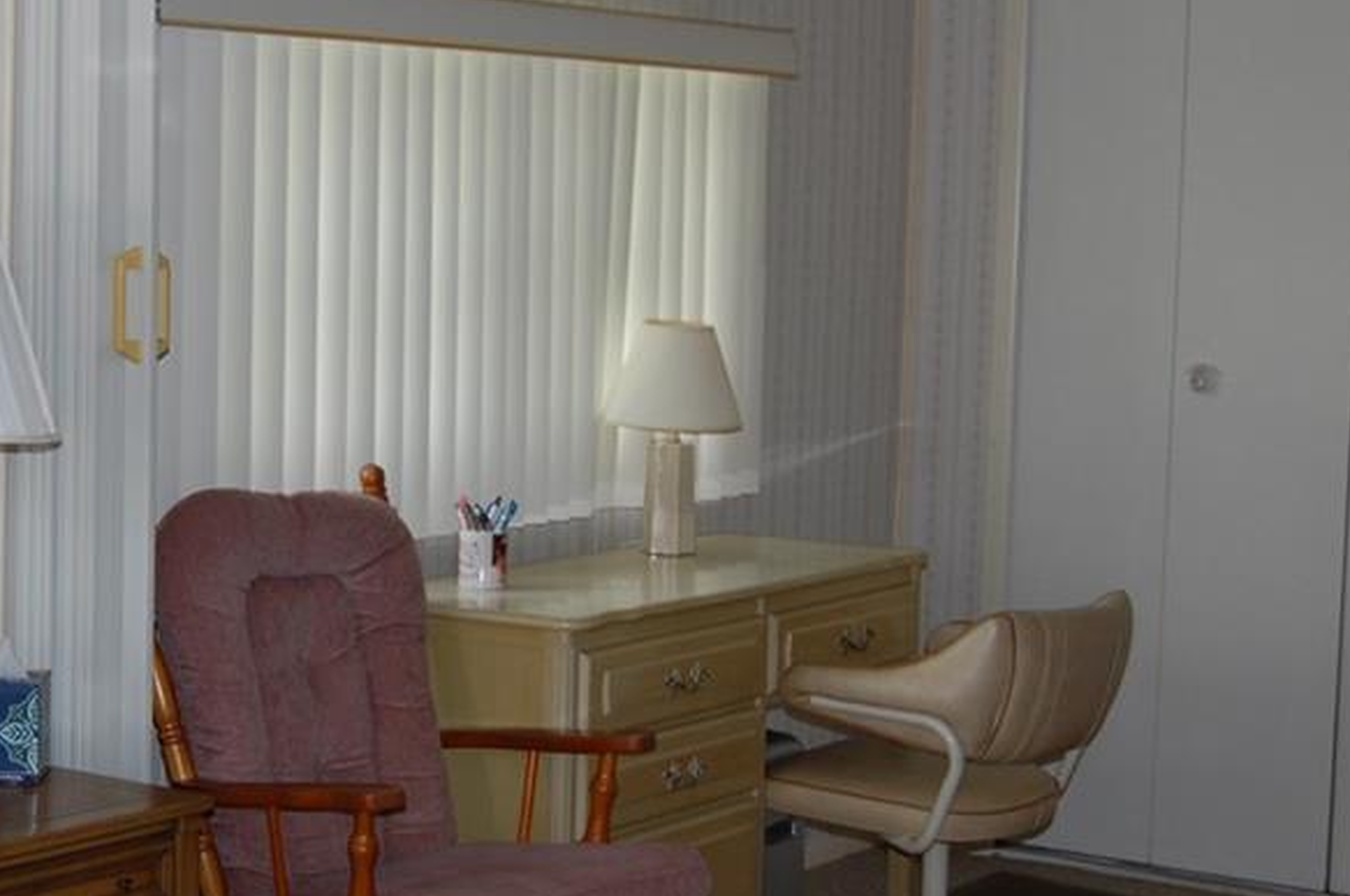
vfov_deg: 17.2
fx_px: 2958
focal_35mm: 79
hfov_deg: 25.4
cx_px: 310
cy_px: 435
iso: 400
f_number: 4.2
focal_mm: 30
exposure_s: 1/60
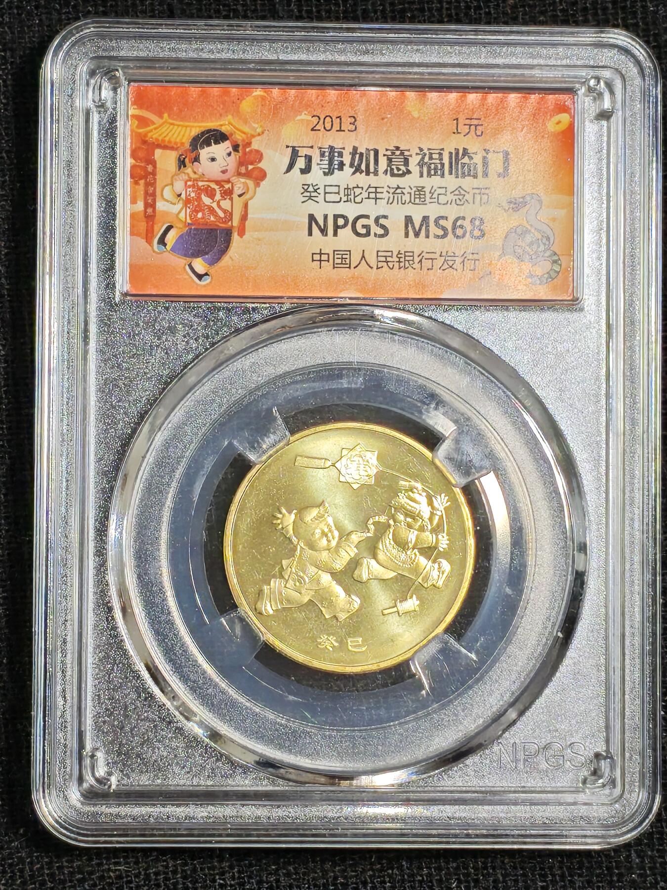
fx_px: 3083
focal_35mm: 120
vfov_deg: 16.4
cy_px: 445
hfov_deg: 12.3
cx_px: 334
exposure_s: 1/1320
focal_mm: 4.94
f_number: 1.5
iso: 50
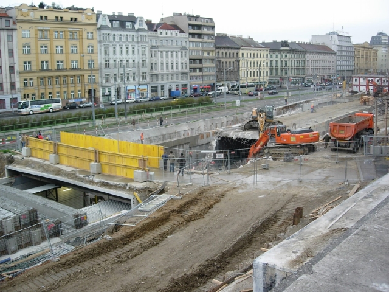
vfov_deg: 37.7
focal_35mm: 38
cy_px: 146
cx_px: 194
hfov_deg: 49.0
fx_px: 427
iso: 79
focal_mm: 7.8
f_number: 2.8
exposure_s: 1/57
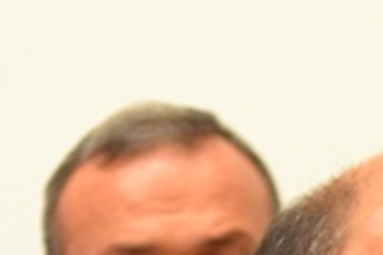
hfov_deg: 4.6
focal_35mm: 445
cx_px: 376
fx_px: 4734
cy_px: 692
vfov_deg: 3.0
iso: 720
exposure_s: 1/15
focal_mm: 46
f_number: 5.3
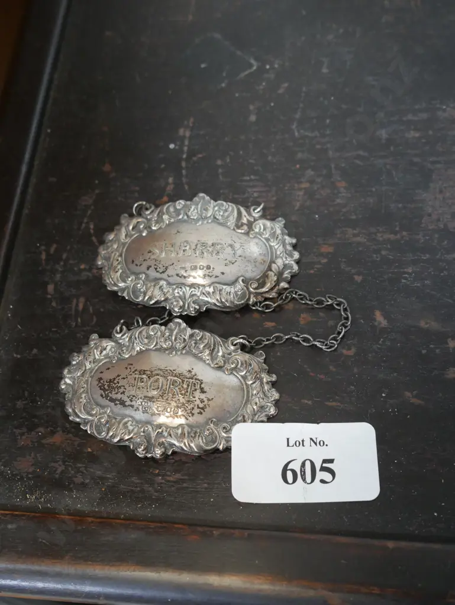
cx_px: 228
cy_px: 302
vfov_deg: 39.6
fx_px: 841
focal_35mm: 48
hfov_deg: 30.3
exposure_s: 1/60
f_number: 5.2
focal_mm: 24
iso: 1600
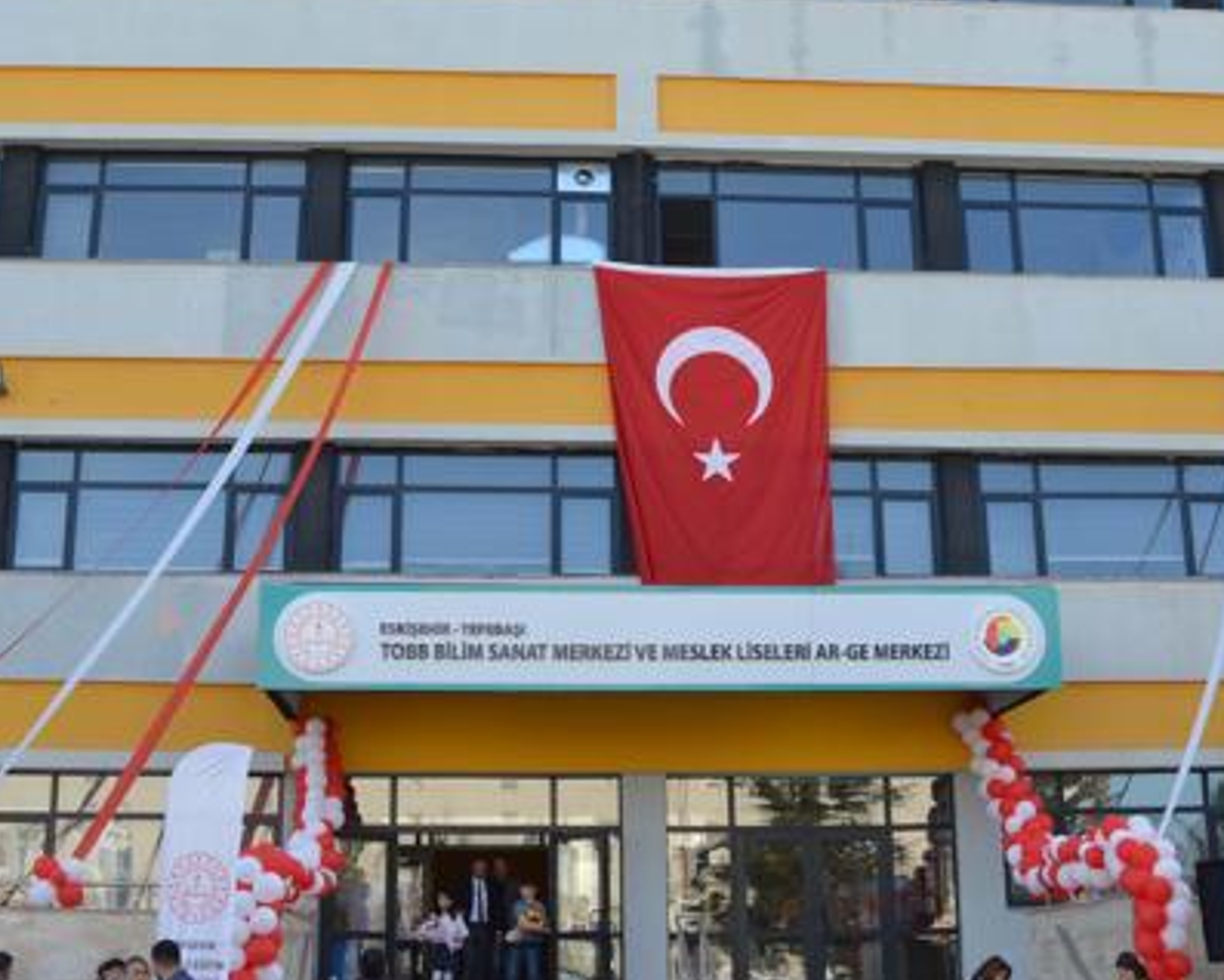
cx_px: 620
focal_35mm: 49
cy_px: 453
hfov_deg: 38.0
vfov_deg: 30.9
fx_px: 1776
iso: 200
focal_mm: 18
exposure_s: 1/200
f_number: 7.1
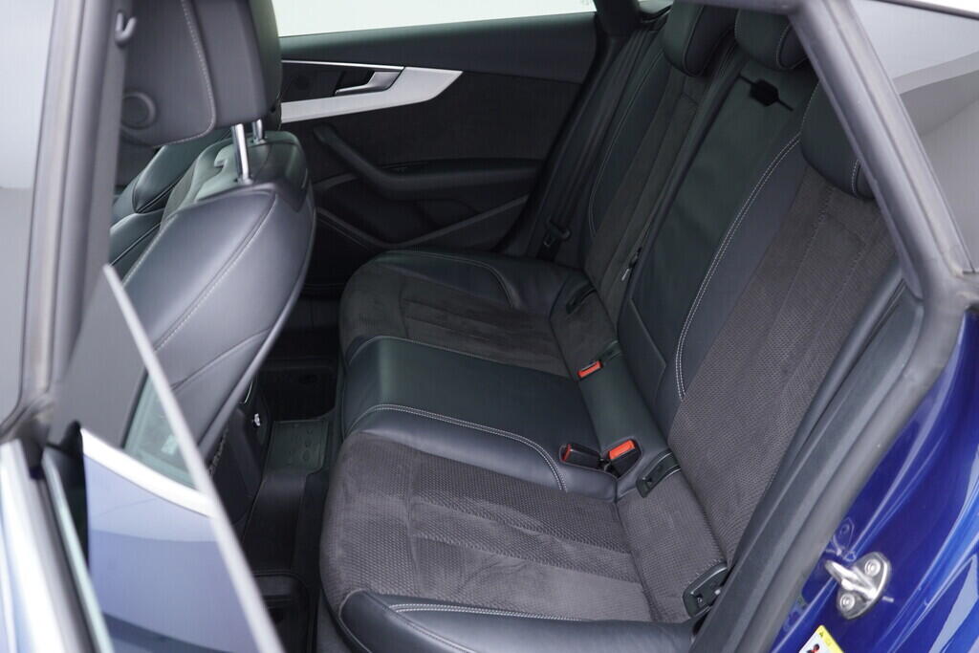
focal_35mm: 36
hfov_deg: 53.1
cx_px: 490
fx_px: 979
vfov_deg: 36.9
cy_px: 326
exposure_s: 1/40
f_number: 2.8
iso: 320
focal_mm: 24
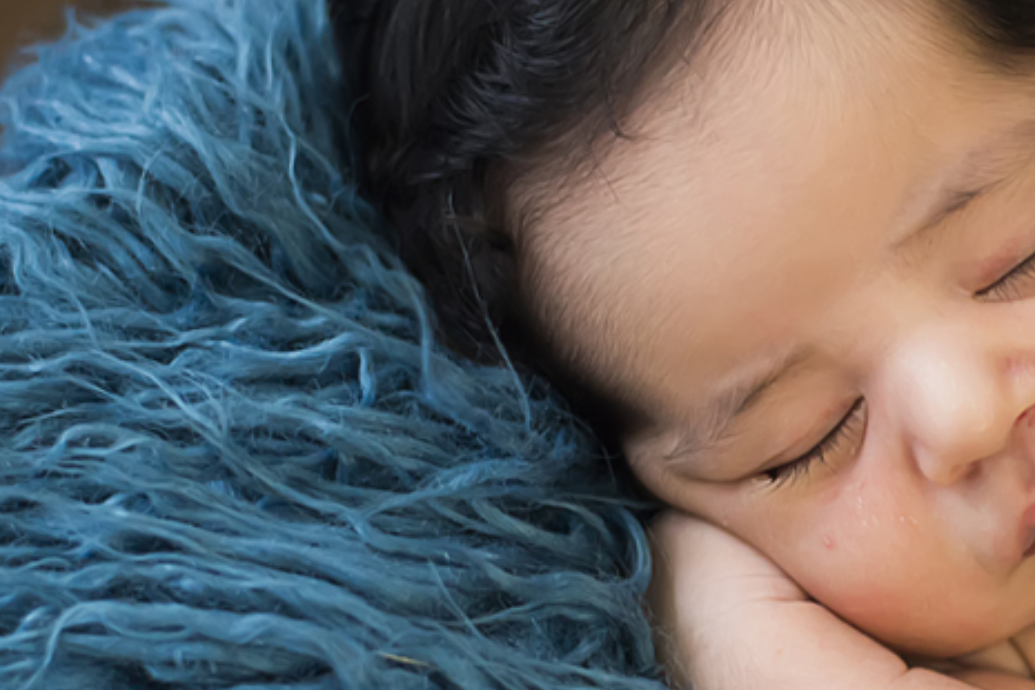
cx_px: 1011
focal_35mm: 129
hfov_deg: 15.6
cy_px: 413
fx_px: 3708
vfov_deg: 10.6
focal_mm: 50
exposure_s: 1/160
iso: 1600
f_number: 3.2
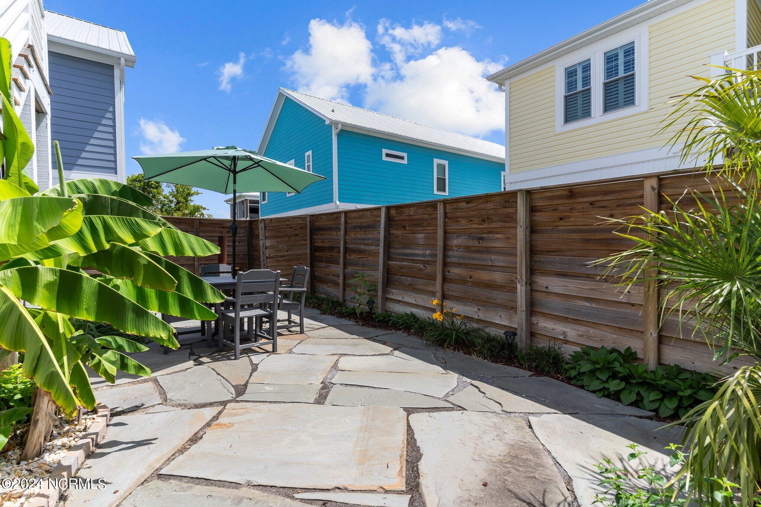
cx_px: 380
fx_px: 359
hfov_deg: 93.3
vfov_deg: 70.4
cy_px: 254
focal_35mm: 17
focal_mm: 17
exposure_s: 1/500
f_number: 7.1
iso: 160
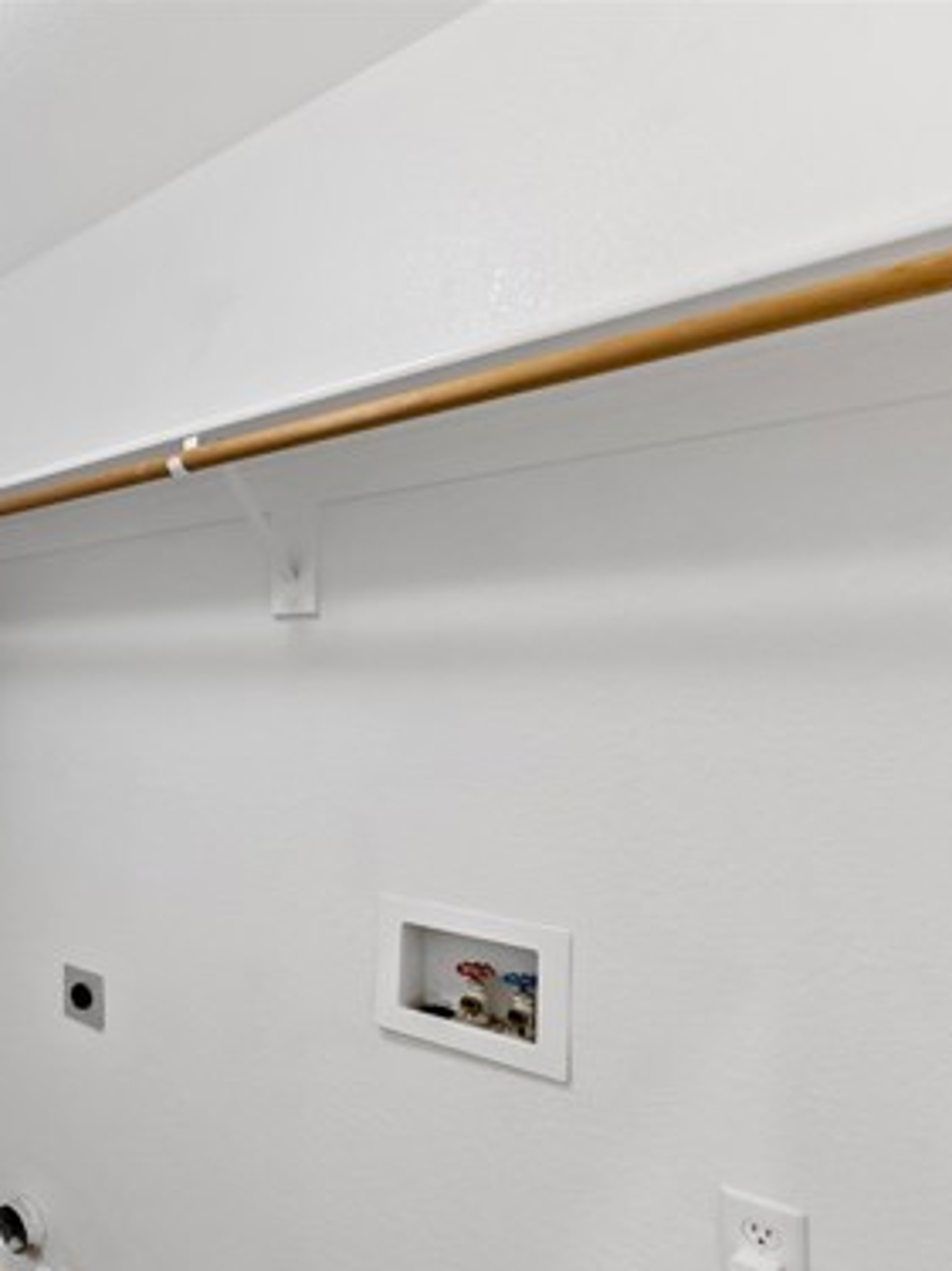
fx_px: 844
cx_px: -81
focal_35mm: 23
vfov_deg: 73.6
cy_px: 720
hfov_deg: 45.3
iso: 1250
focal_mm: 14
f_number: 4
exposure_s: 1/160
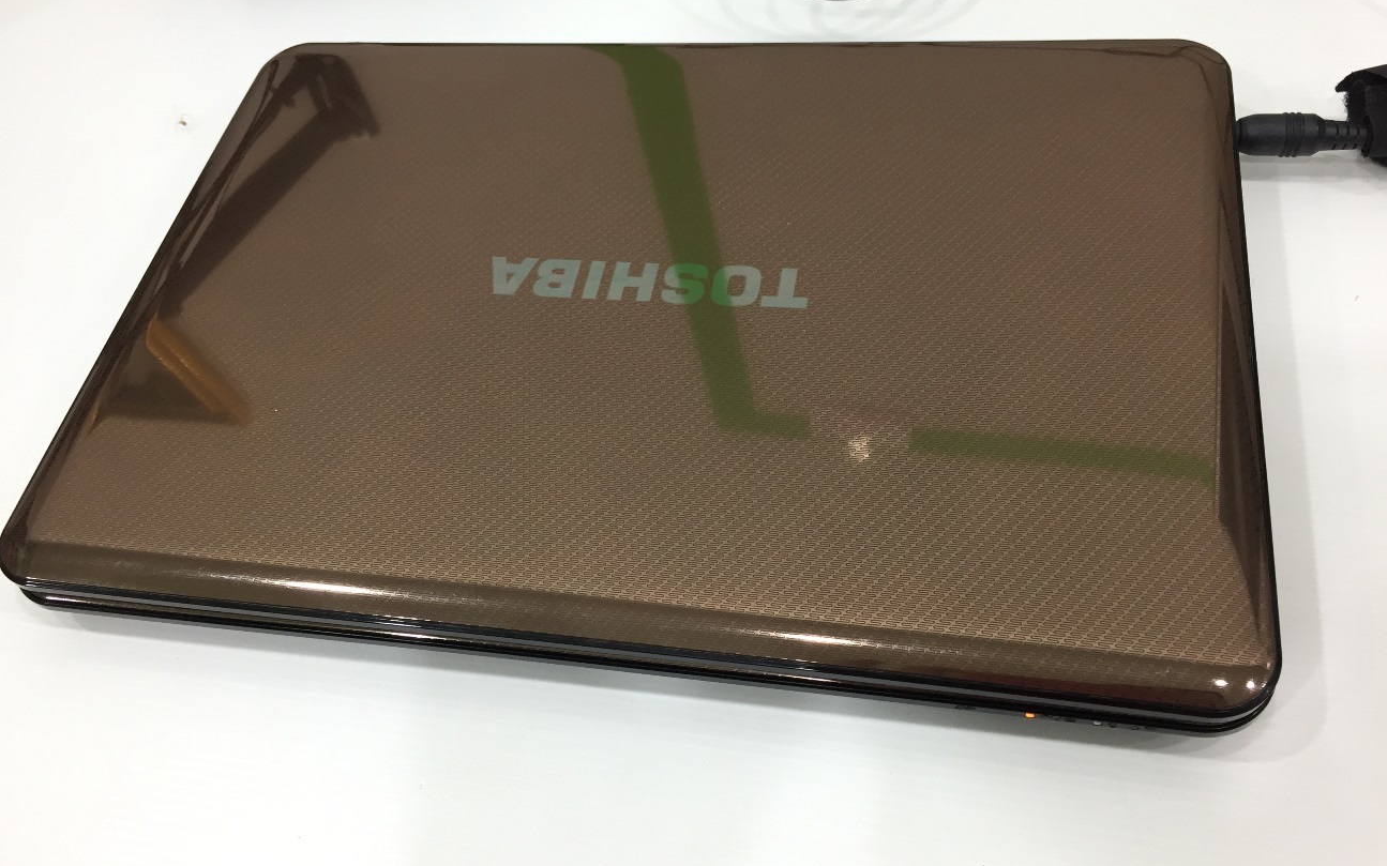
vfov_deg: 40.6
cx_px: 698
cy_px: 417
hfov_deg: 61.2
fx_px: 1172
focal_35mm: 31
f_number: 2.2
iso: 80
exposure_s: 1/33
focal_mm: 4.15
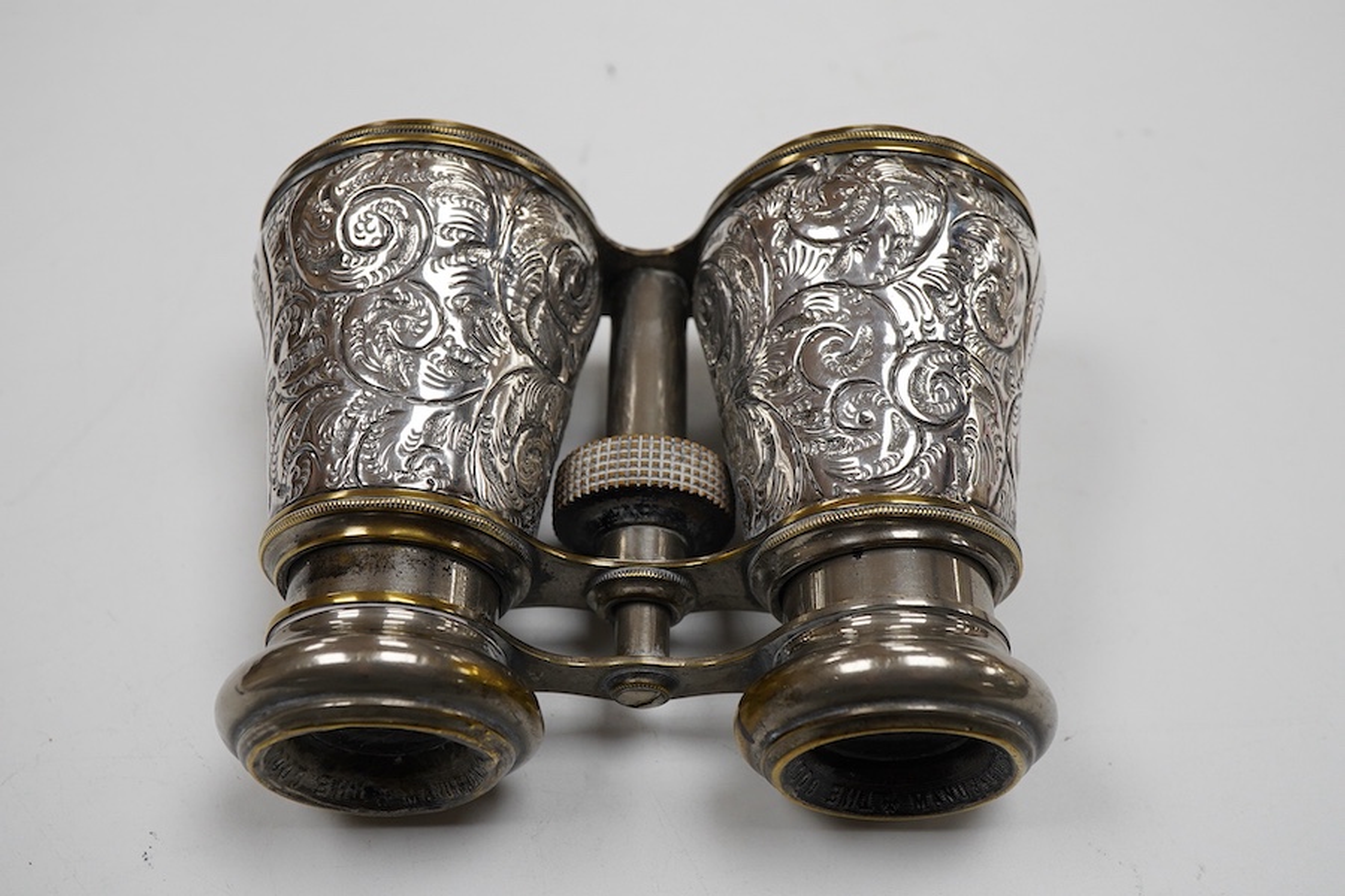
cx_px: 672
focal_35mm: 45
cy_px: 448
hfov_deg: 43.6
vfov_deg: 29.9
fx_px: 1681
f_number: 11
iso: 800
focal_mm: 30
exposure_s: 1/125
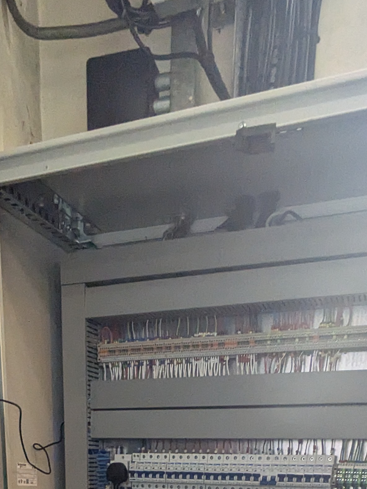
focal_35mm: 41
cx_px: 141
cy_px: 644
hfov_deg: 35.0
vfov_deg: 33.1
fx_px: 579
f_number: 2.2
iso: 472
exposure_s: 1/25
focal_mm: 1.83
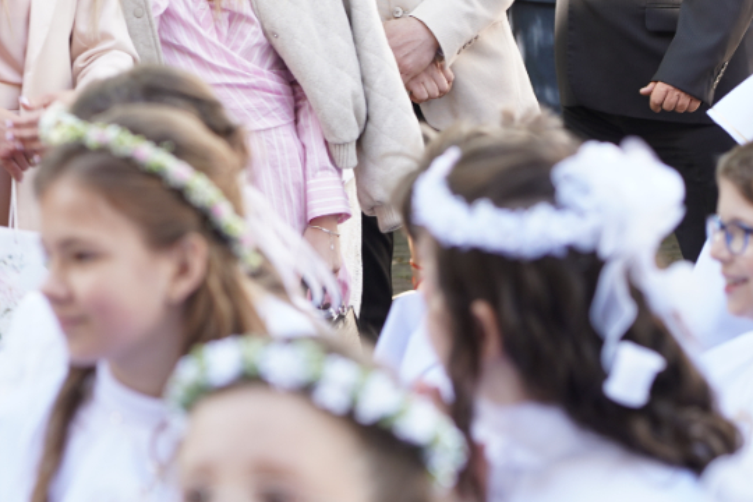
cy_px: 96
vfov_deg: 5.4
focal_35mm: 253
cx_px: 211
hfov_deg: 8.1
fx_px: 5292
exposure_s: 1/100
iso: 160
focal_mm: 105
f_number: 4.5
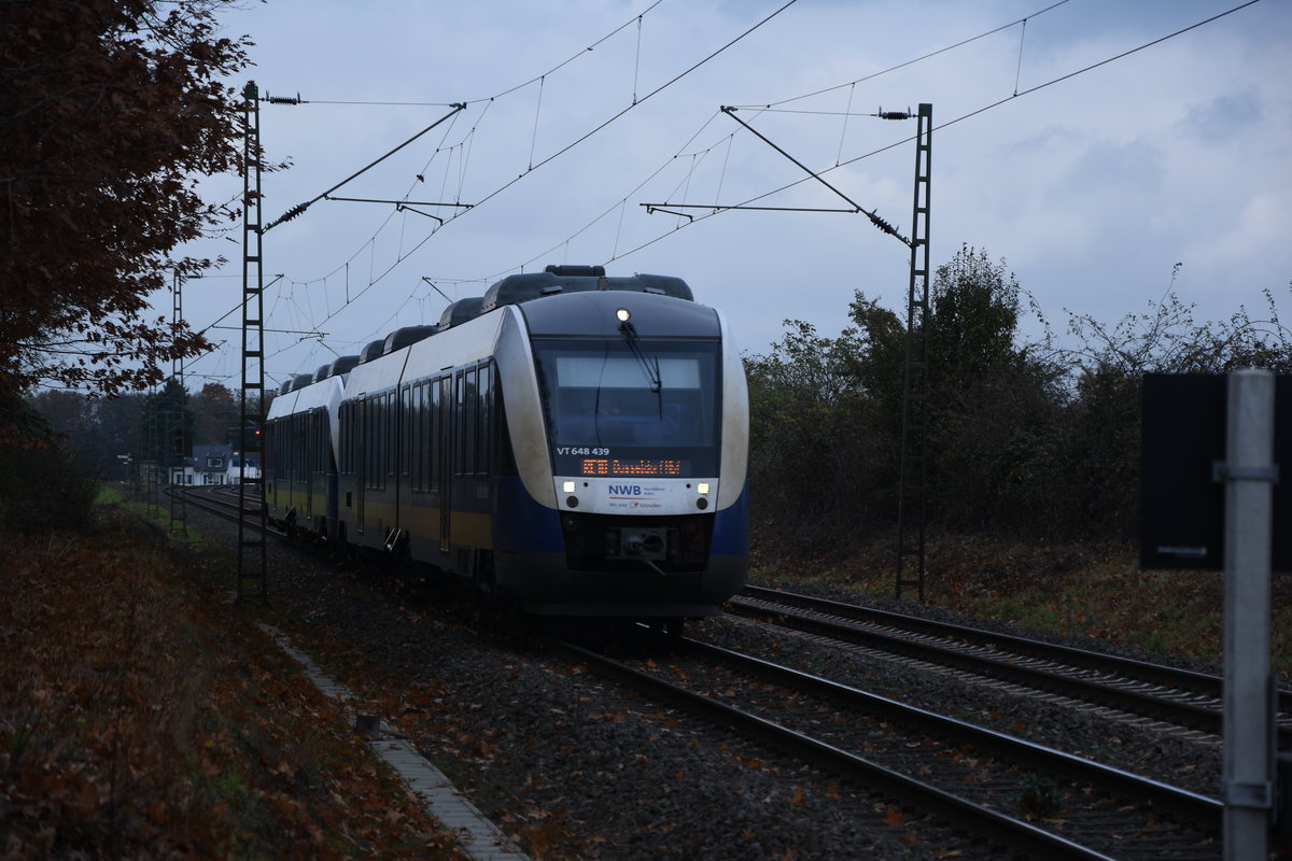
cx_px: 646
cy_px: 430
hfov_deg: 14.9
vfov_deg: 9.9
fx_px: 4952
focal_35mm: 138
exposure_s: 1/320
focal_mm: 92
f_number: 5.6
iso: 125
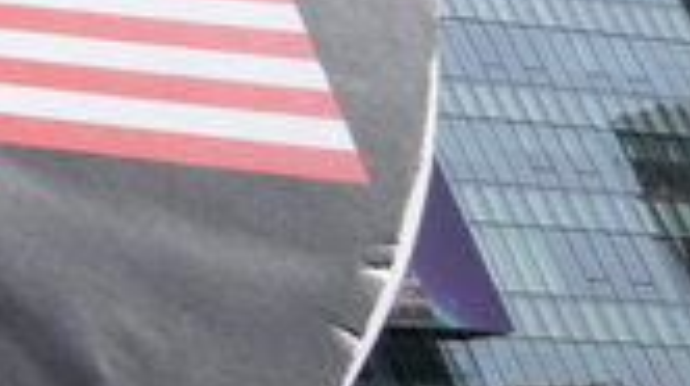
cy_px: -442
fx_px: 2011
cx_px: -1343
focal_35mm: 110
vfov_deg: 10.0
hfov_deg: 11.6
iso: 2000
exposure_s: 1/500
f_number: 22
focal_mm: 17
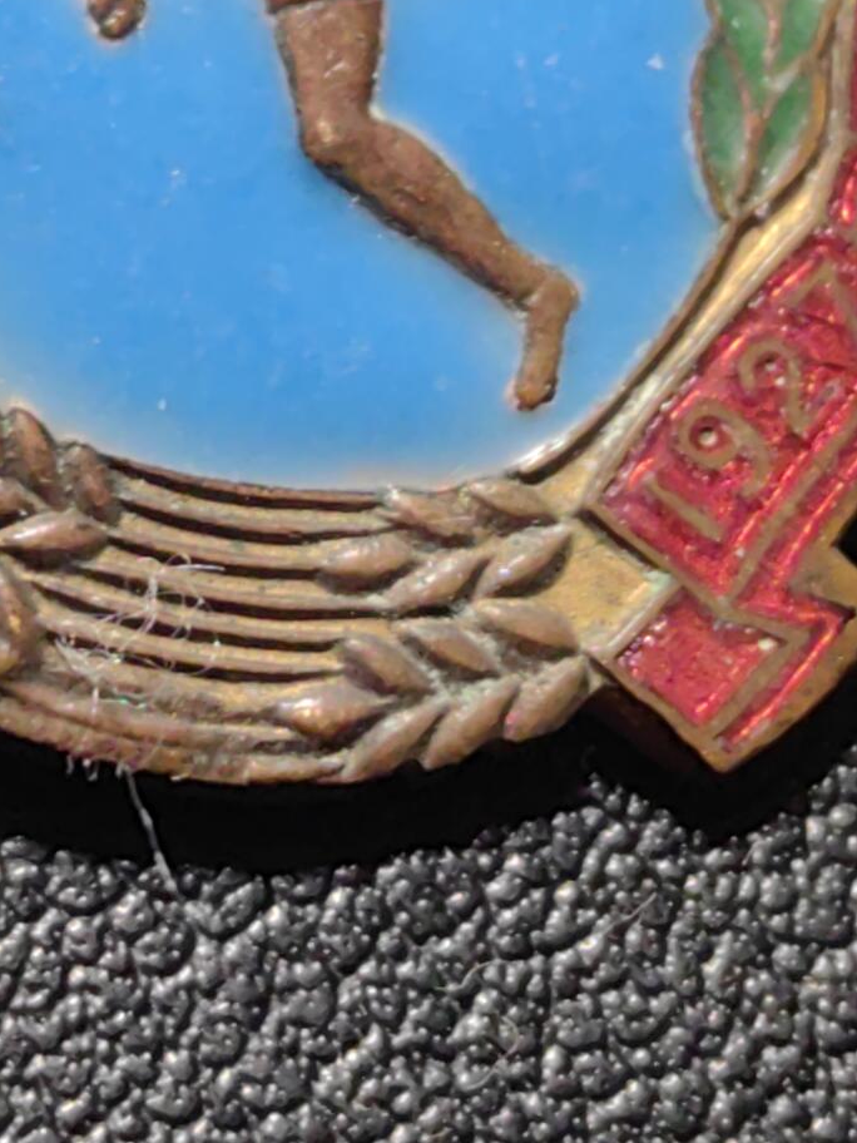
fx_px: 5017
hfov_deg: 9.8
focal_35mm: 152
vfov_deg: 12.9
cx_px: 301
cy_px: 55
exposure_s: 1/50
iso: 125
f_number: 2
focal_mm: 5.75
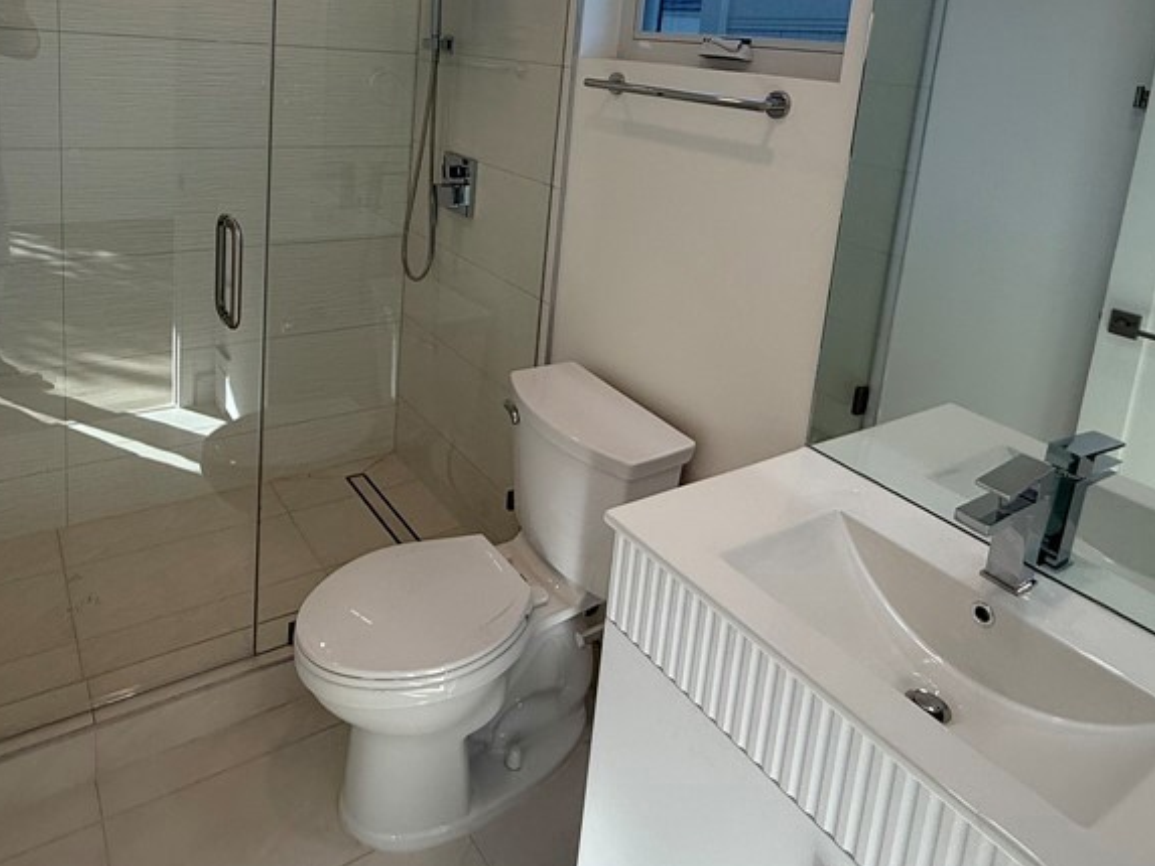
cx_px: 520
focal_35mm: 25
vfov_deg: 51.8
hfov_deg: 69.2
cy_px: 187
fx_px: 834
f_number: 2.2
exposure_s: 1/201
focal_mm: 2.22
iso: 64
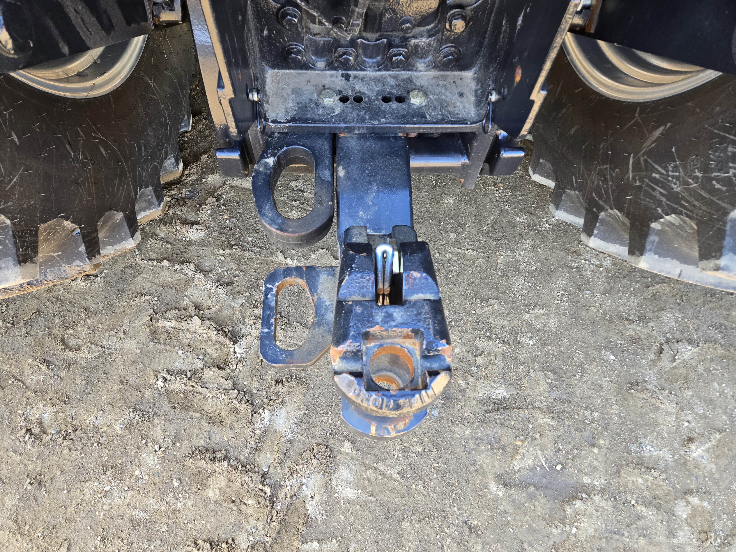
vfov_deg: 58.9
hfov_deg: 73.9
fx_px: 489
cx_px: 368
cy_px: 276
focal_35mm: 23
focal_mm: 5.4
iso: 125
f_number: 1.8
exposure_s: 1/180
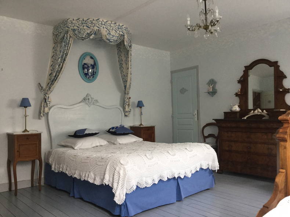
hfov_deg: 58.4
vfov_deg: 45.4
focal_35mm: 31
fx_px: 260
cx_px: 145
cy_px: 108
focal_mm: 3.3
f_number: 2.4
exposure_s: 1/33
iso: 100
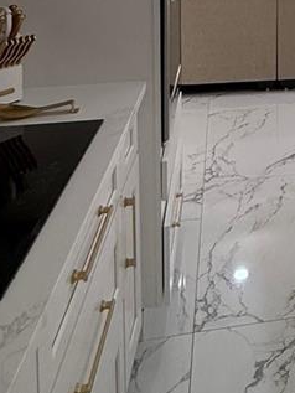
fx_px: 602
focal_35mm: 53
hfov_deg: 24.6
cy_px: -55
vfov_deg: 31.5
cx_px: 367
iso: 200
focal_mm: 2.22
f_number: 2.2
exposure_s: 1/120
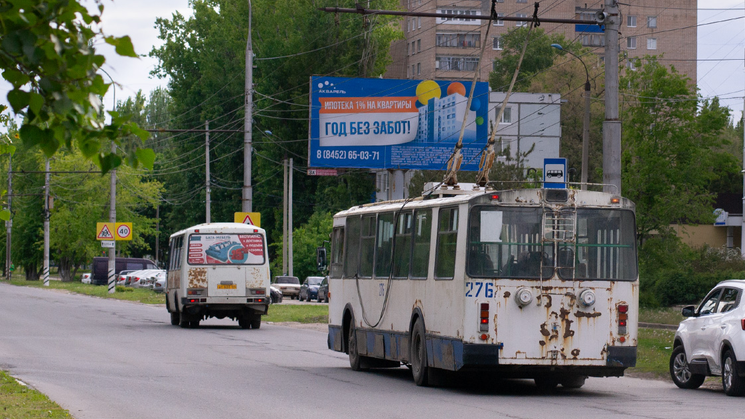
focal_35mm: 105
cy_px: 131
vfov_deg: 11.5
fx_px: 2074
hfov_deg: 20.3
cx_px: 477
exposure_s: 1/640
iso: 200
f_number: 5
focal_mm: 50
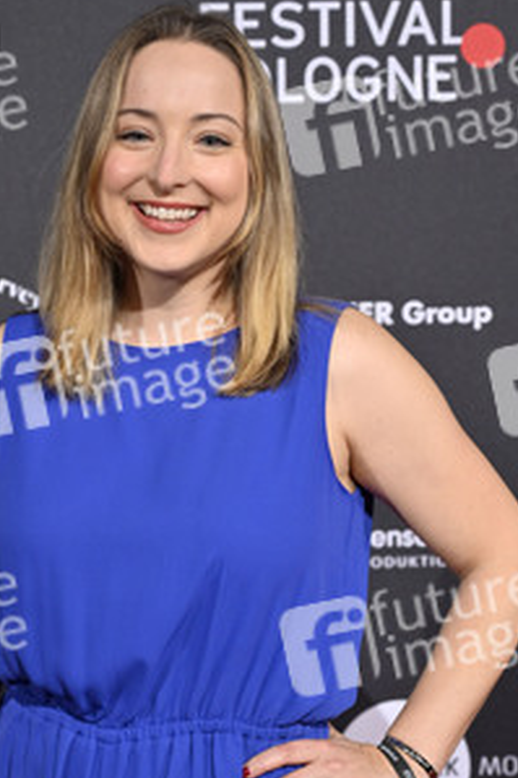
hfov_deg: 17.2
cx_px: 177
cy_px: 505
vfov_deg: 25.6
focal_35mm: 79
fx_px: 1707
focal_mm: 59
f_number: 4
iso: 1000
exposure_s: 1/200
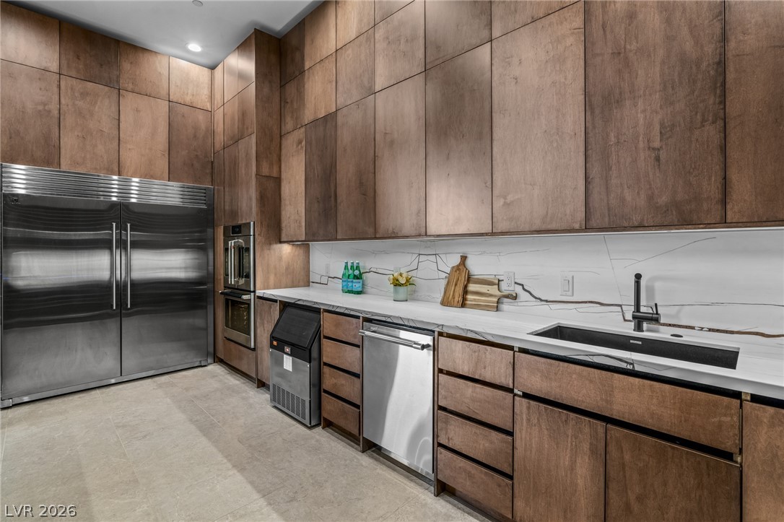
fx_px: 348
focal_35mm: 16
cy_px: 261
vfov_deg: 73.7
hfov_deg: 96.8
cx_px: 392
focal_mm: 16
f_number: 8
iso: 640
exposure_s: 1/2
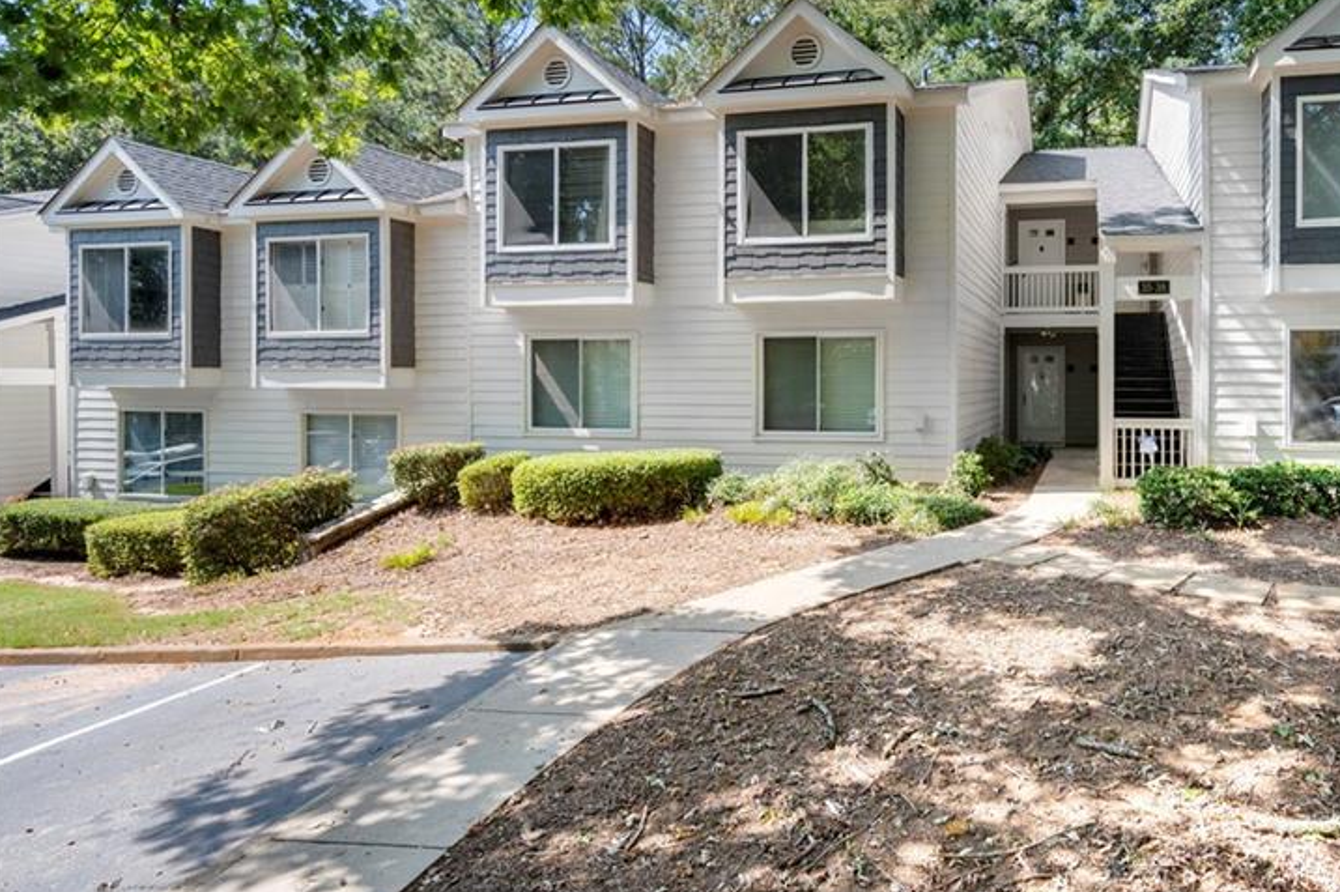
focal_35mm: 20
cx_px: 946
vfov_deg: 61.9
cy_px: 444
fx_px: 744
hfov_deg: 79.7
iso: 500
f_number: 4
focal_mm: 14
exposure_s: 1/3200
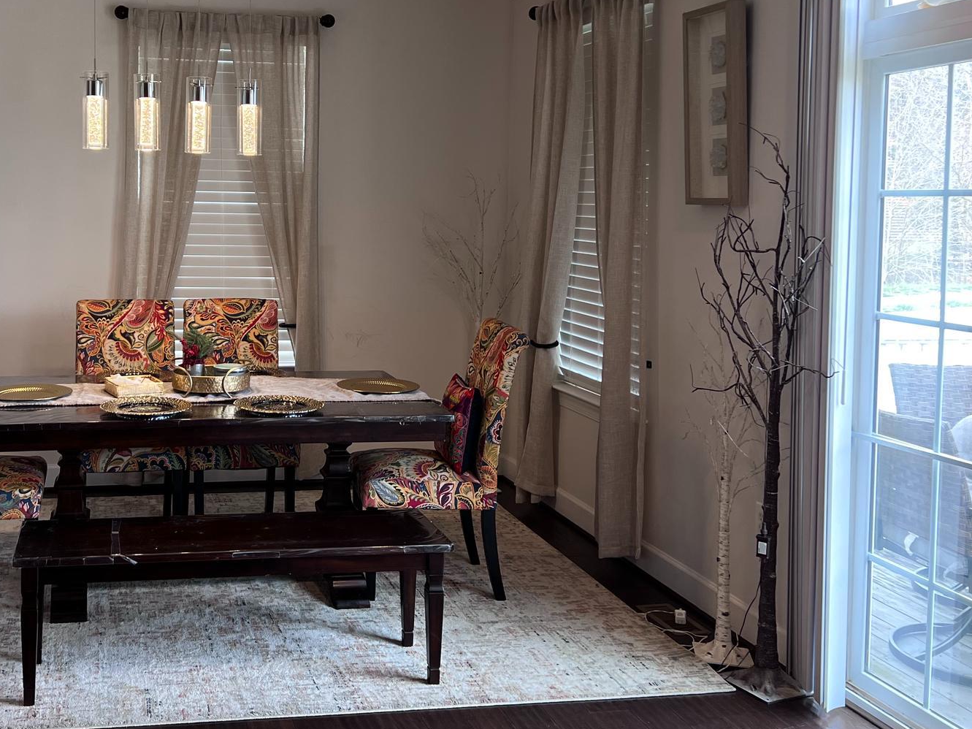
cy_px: 253
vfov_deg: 35.7
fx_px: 1123
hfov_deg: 45.5
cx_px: 264
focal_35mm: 40
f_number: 1.5
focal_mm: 5.7
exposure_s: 1/120
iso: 100
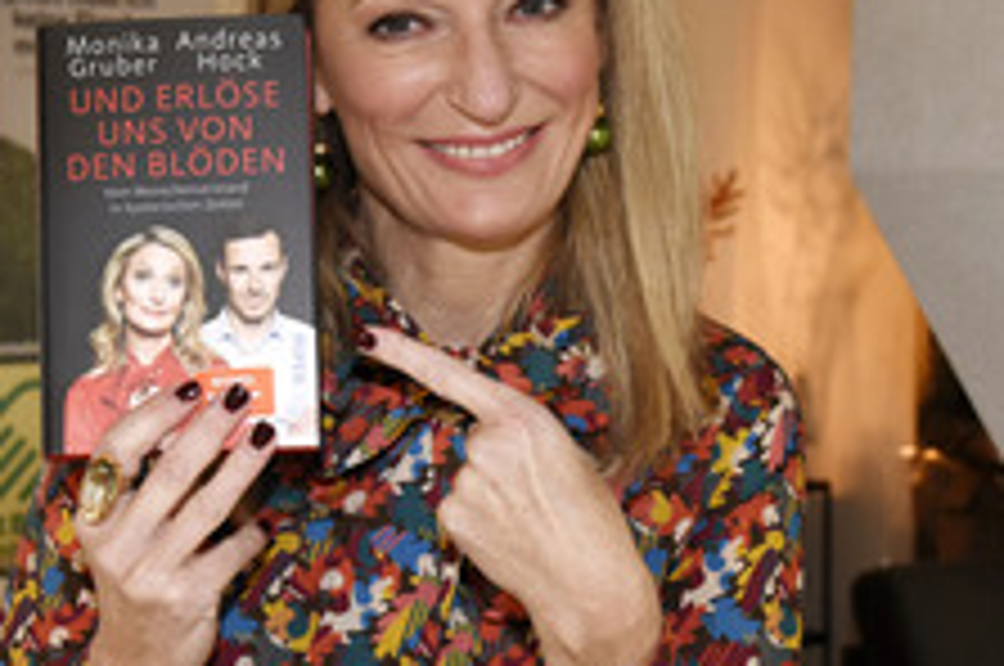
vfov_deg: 14.1
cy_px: 396
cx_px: 380
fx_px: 2701
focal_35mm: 97
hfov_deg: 21.0
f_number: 6.3
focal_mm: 48
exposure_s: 1/125
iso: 2500
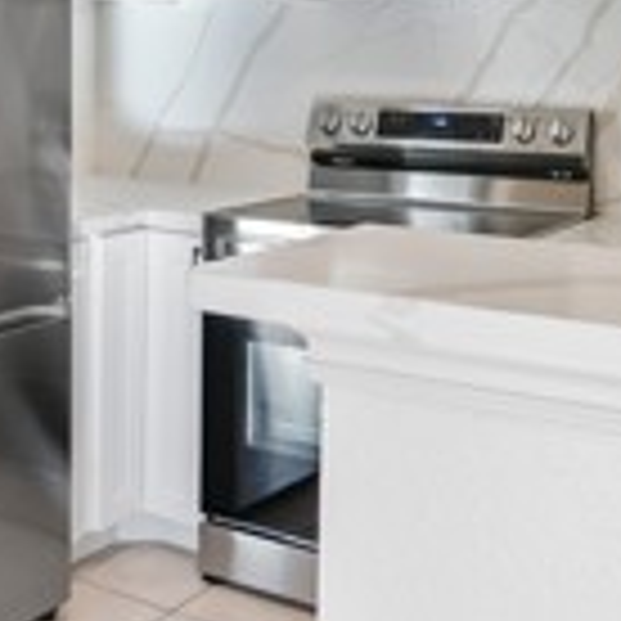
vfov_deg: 28.1
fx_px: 1197
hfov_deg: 27.8
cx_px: 40
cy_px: 79
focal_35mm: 59
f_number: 4.5
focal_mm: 10
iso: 100
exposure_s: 1/40
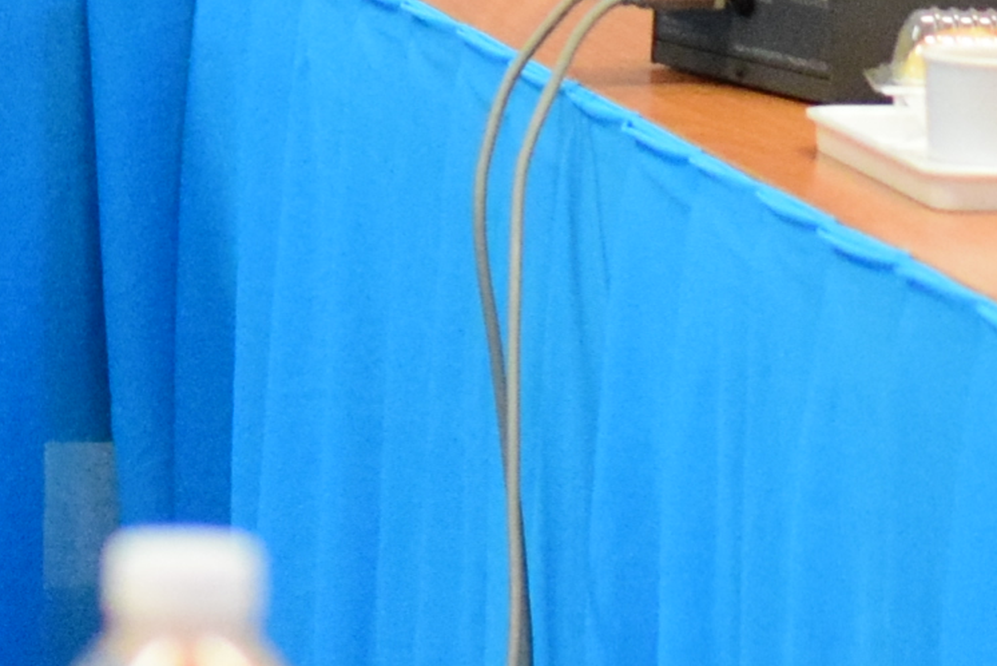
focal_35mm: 452
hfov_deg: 4.5
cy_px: -954
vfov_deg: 3.0
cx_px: -116
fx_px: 12522
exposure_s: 1/500
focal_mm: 50
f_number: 3.2
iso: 3200
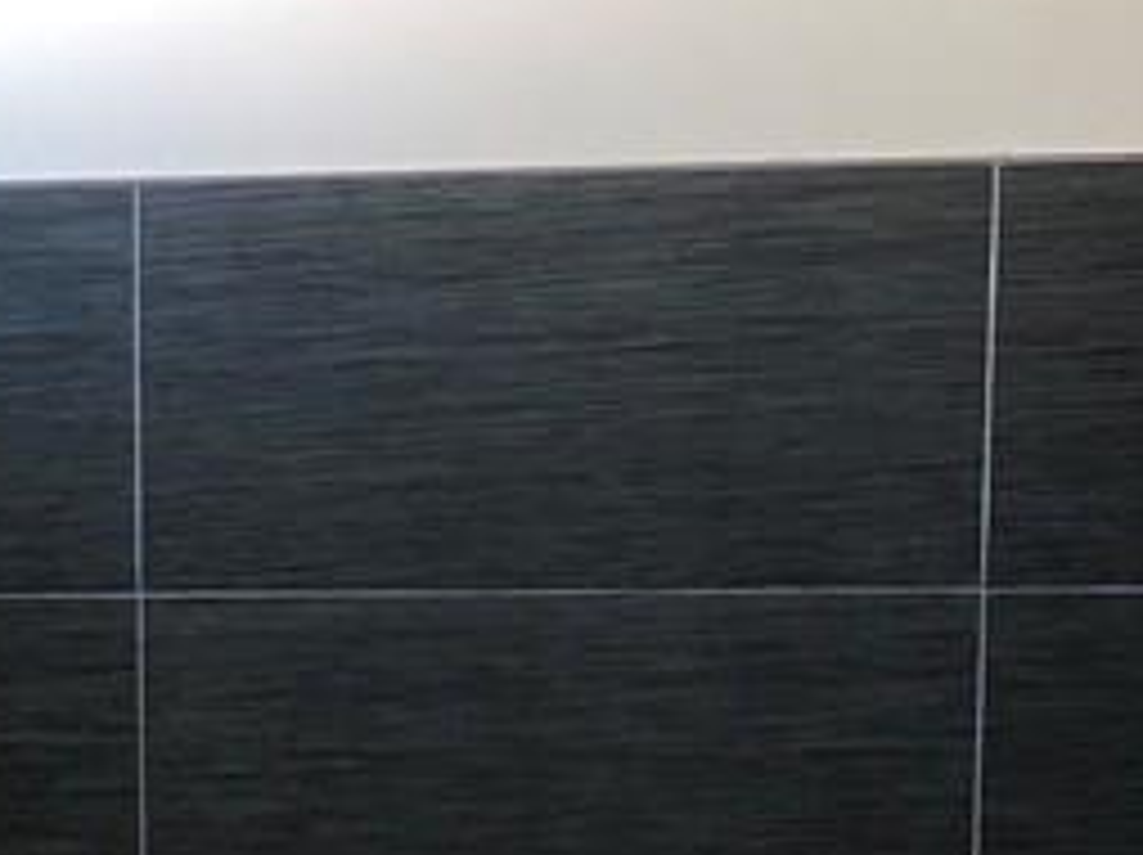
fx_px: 3728
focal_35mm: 113
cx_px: -63
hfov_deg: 17.0
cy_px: 886
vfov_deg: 12.9
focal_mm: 4
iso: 40
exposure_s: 1/30
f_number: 1.8
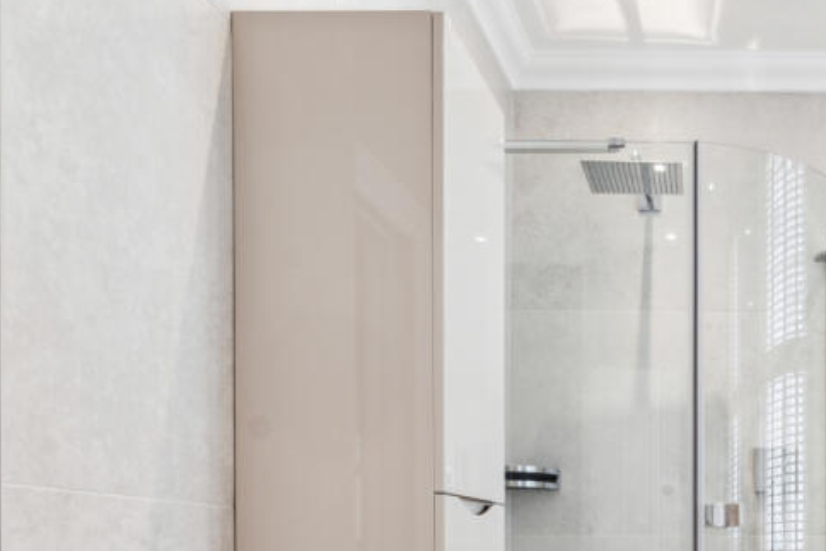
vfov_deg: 33.2
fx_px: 826
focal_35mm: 36
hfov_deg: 47.0
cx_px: 766
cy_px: 574
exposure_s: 1/4
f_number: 11
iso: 400
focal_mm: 17
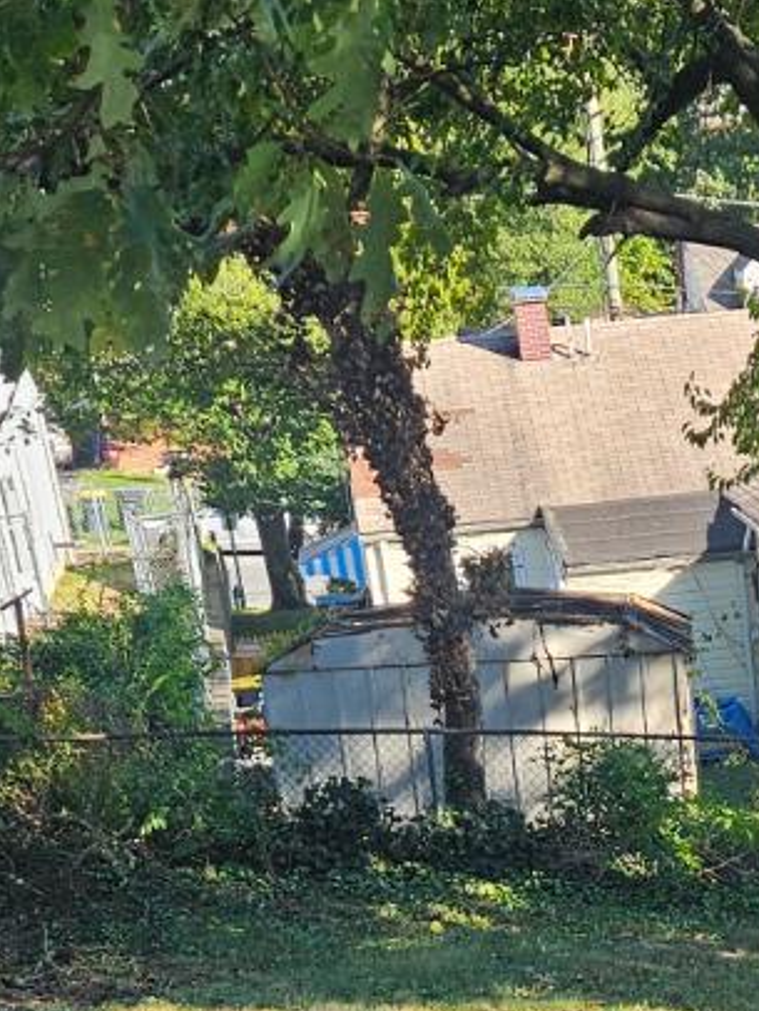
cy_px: 1267
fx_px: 2541
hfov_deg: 16.4
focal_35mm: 87
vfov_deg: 20.7
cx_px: 868
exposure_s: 1/719
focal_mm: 5.4
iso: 50
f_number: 1.8
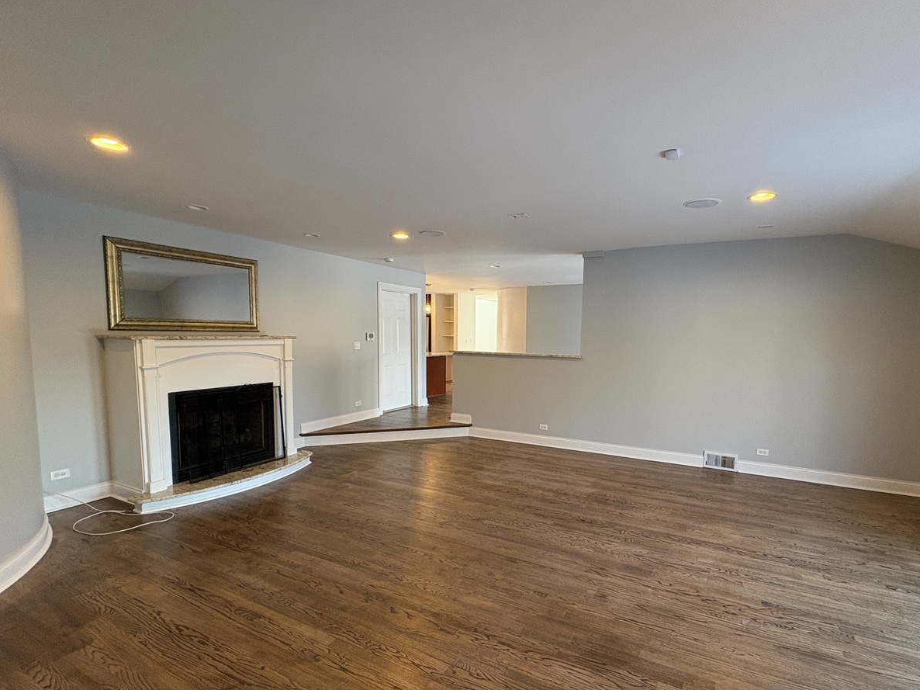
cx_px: 507
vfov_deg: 74.6
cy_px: 371
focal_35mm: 17
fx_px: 452
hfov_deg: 90.7
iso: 200
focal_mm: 2.22
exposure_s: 1/60
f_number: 2.2
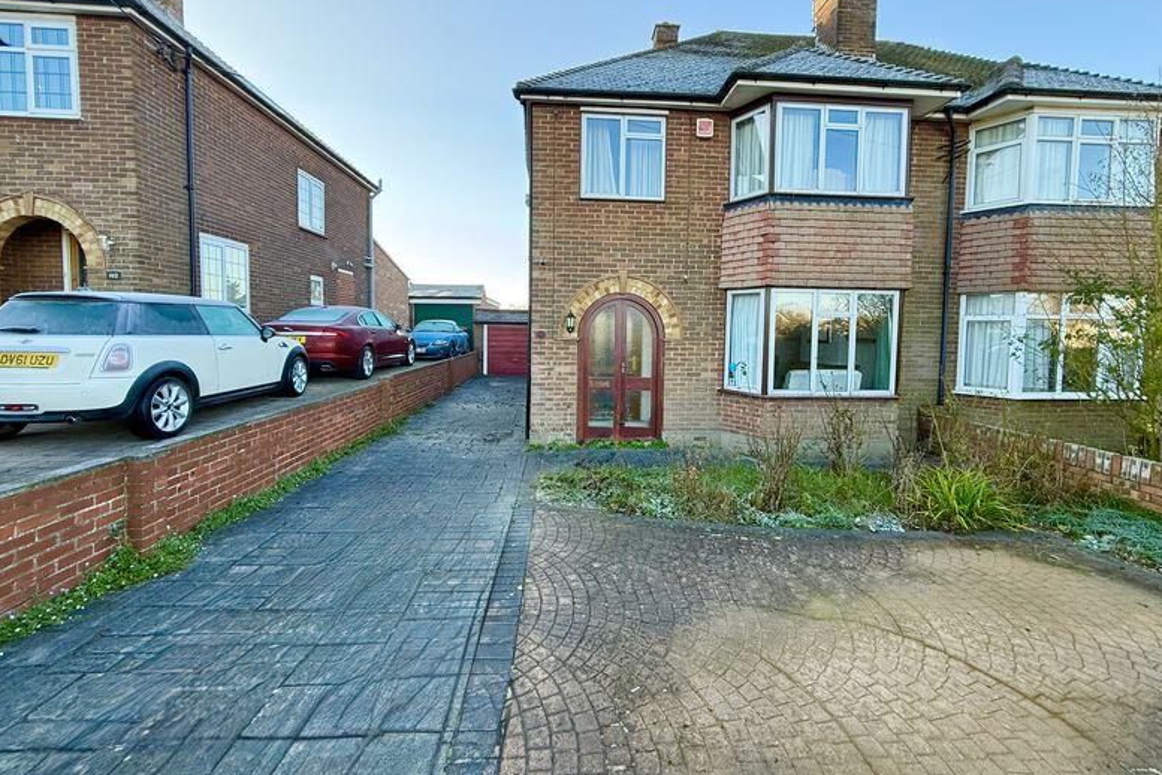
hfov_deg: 100.4
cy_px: 355
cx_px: 595
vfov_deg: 77.2
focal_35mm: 15
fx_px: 484
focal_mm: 2.22
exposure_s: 1/151
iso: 50
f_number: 2.2
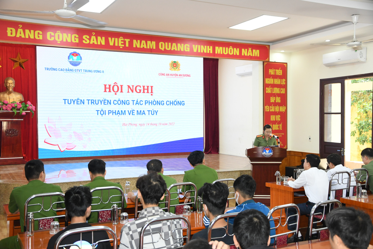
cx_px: 186
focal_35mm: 39
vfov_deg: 34.2
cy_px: 124
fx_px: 404
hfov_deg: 49.6
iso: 1600
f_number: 4
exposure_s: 1/200
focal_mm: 26
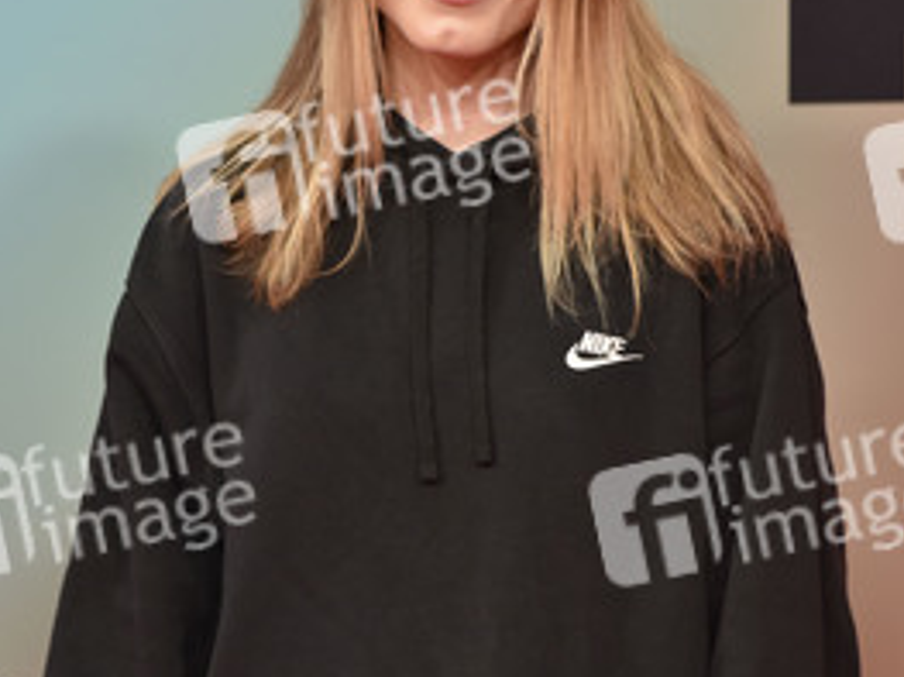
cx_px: 454
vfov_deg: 5.1
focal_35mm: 292
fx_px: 7622
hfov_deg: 6.8
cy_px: 333
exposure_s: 1/160
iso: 2000
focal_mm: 200
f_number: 5.6
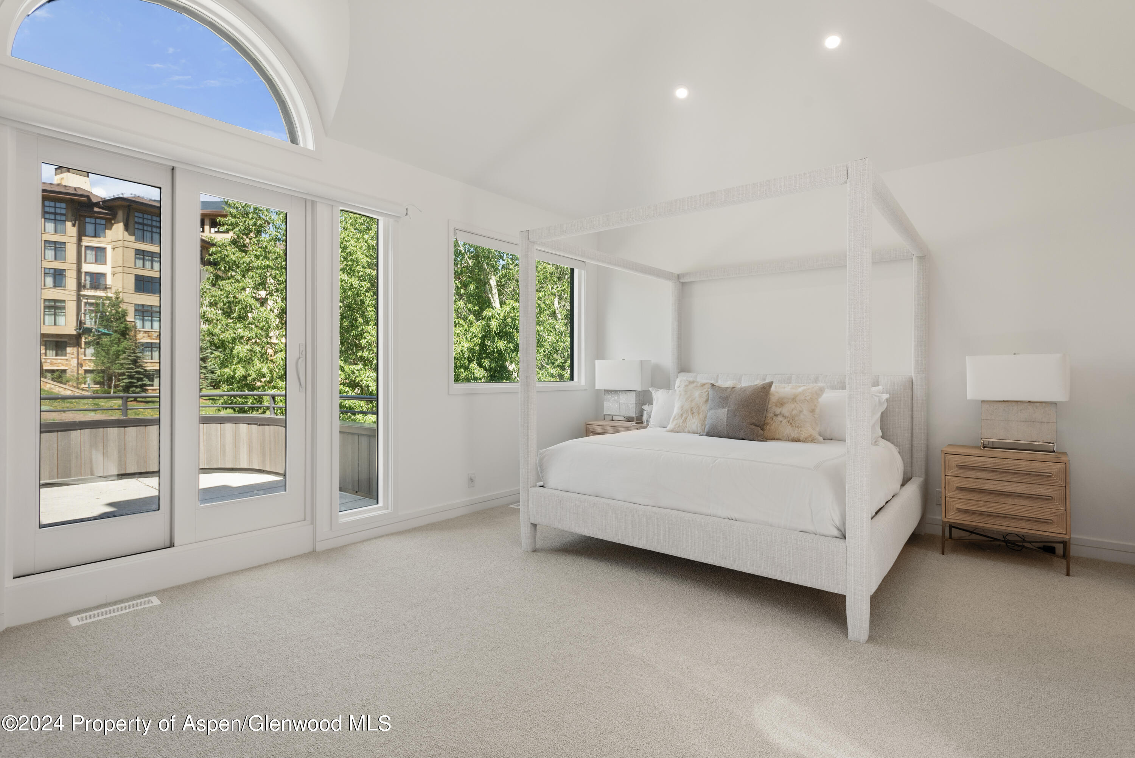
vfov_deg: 64.6
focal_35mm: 19
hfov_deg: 86.9
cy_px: 379
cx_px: 568
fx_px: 599
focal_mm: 19
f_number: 7.1
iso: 320
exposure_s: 1/40
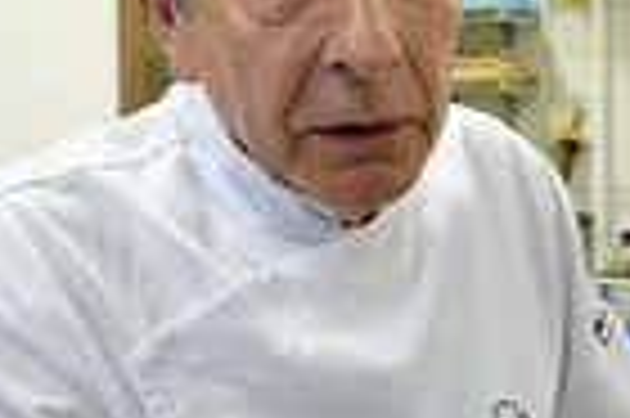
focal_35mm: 72
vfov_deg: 18.9
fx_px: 1259
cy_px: 193
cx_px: 688
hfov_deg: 26.0
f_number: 6.3
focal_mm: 24
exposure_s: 1/50
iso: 1600
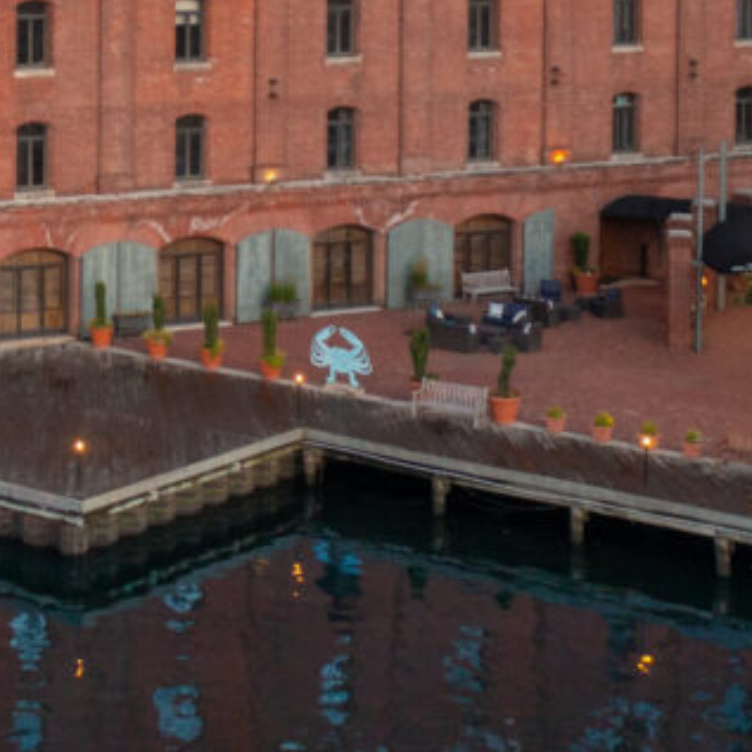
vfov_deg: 18.6
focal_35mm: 90
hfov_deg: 18.6
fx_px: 2212
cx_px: -71
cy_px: -63
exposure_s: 1/50
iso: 200
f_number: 3.2
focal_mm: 10.26
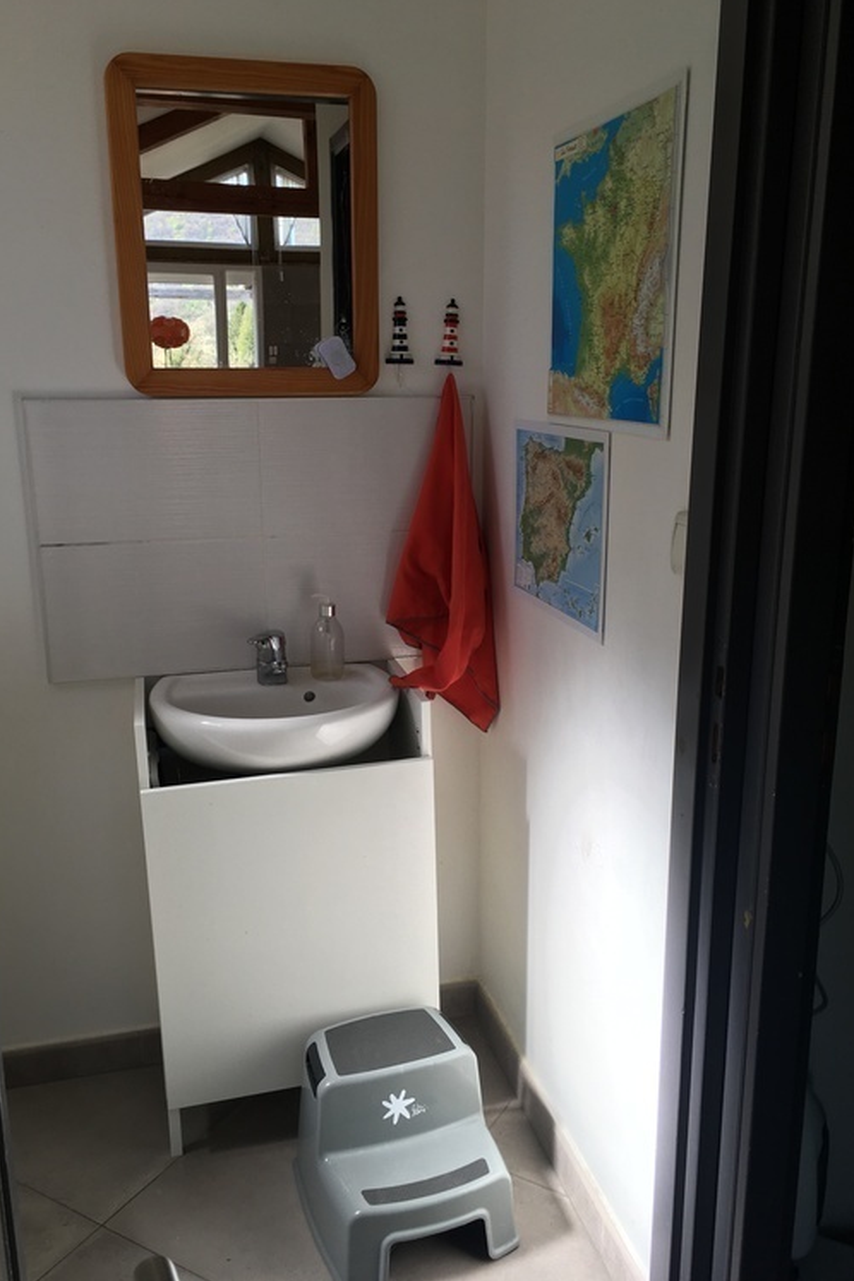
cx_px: 424
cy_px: 636
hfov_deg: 42.3
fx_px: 1103
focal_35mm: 31
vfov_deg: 60.3
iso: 25
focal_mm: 4.15
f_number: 2.2
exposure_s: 1/122
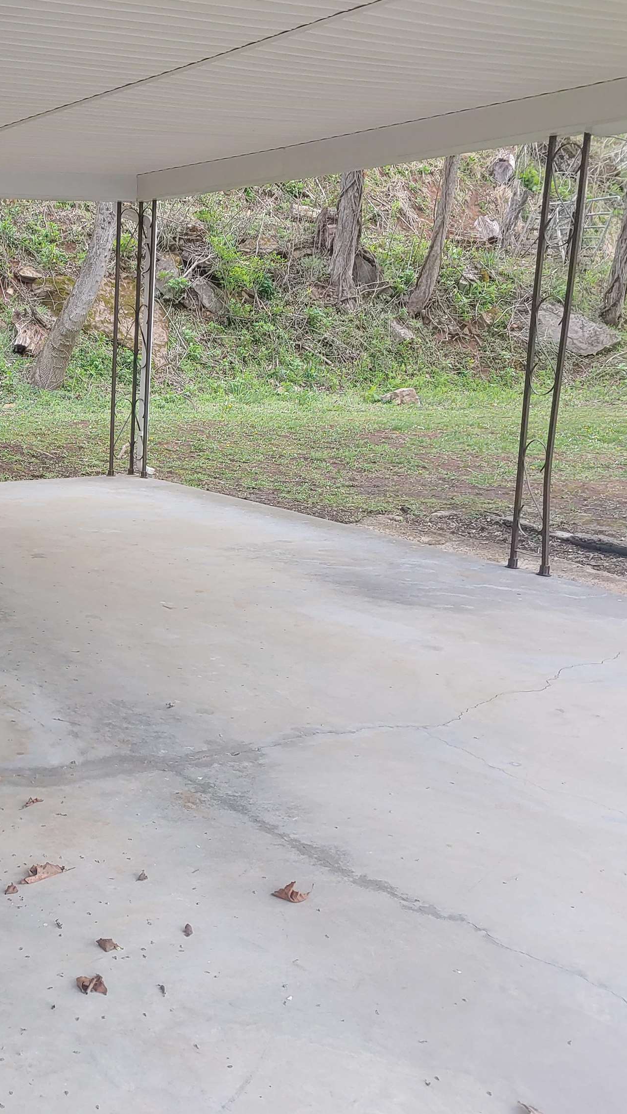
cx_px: -18
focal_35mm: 37
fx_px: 1093
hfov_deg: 29.6
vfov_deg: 54.0
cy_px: 558
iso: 50
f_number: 1.5
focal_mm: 4.23
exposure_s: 1/120
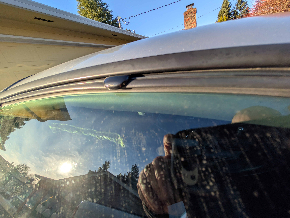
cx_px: 145
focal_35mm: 12
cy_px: 109
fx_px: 101
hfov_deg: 110.5
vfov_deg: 94.6
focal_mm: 2.02
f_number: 1.7
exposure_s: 1/1751
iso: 46
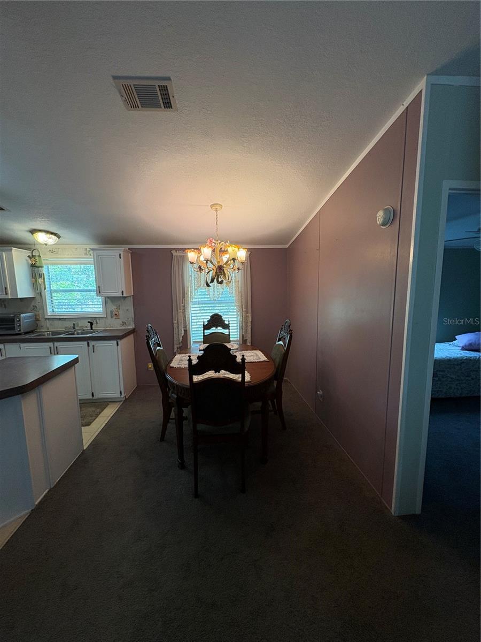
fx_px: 259
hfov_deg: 85.7
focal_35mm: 14
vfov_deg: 102.1
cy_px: 321
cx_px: 240
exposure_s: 1/120
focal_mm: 2.22
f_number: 2.2
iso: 250
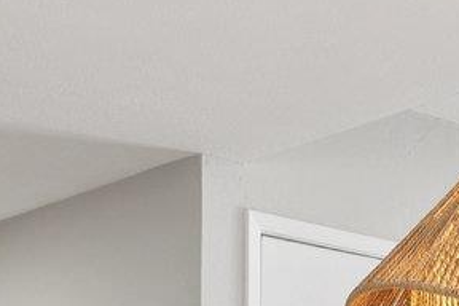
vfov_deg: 11.4
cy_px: 557
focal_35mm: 111
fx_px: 1415
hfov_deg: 17.8
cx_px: 507
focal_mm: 16
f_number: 11
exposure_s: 1/8
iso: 200
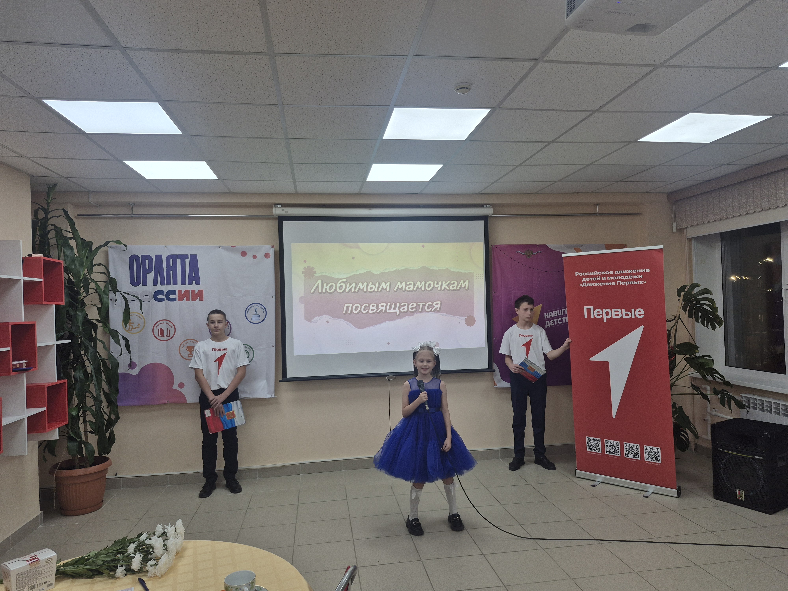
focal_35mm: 23
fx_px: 524
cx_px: 394
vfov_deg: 58.9
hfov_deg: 73.9
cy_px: 296
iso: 40
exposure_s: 1/240
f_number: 1.8
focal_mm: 5.4
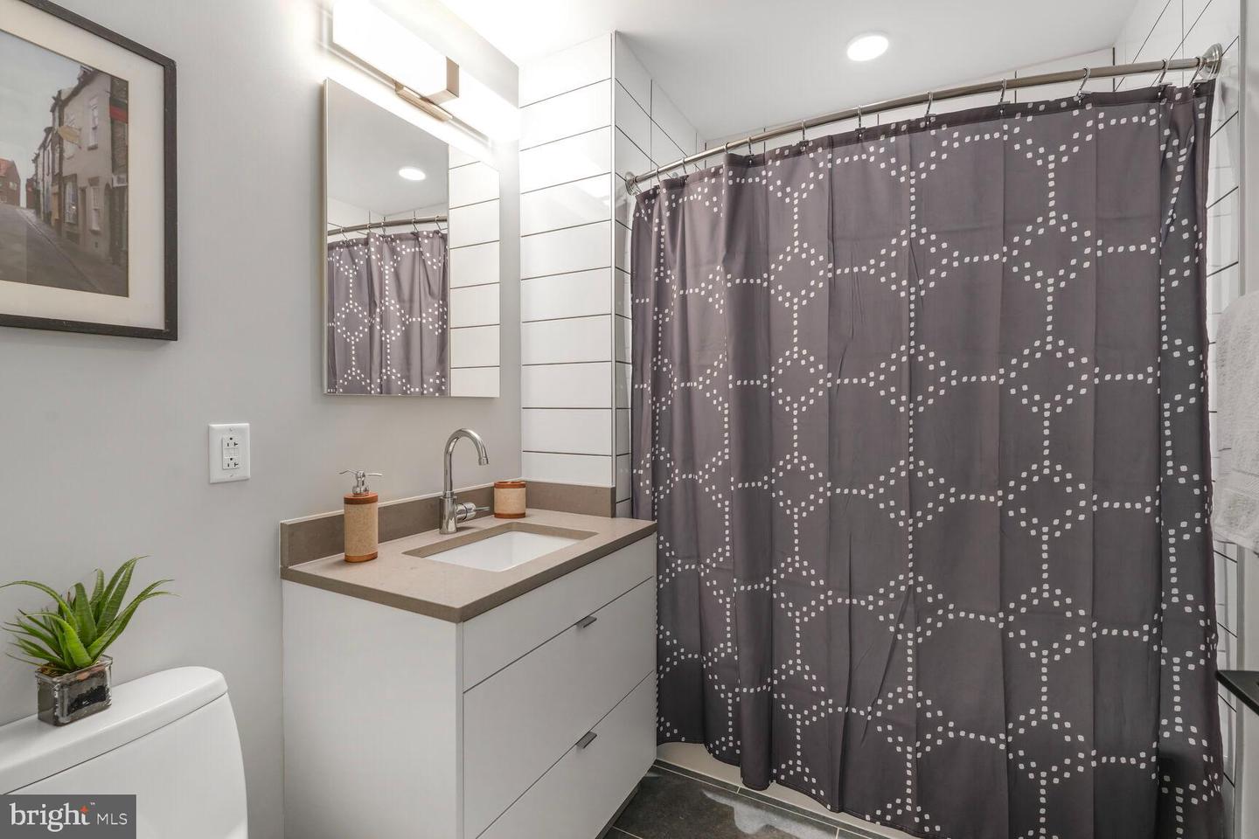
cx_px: 630
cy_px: 420
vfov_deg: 73.7
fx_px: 560
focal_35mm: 16
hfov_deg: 96.7
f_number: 8
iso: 200
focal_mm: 16
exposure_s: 1/3
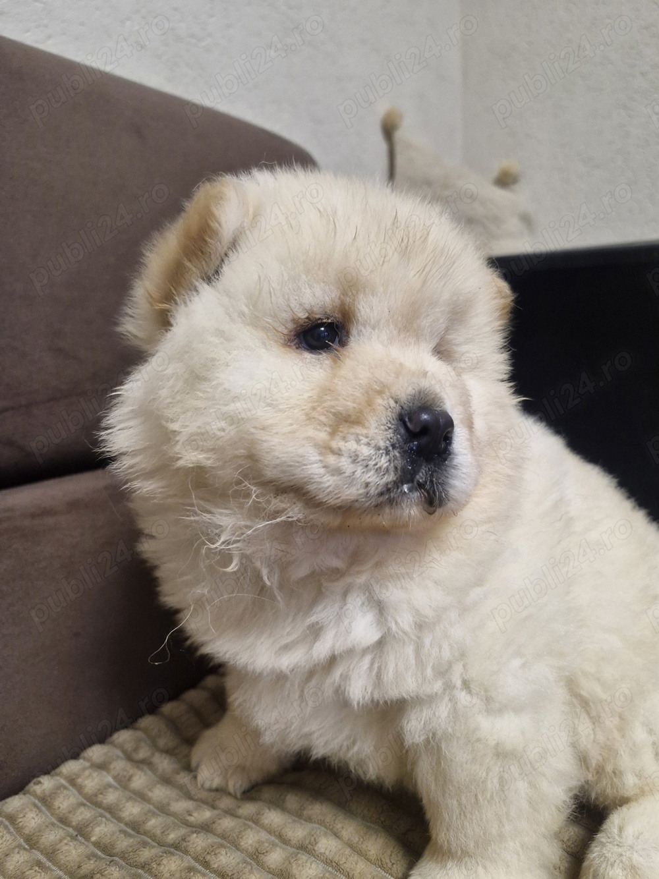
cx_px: 330
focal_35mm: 23
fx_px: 584
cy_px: 440
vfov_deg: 73.9
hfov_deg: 58.9
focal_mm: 5.54
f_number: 1.8
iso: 400
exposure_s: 1/100
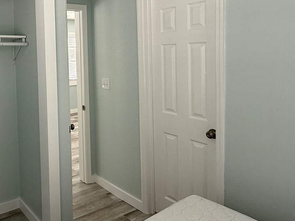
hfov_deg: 53.0
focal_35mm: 31
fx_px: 264
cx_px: 44
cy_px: 66
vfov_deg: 44.4
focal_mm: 2.22
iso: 64
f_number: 2.2
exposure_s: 1/99
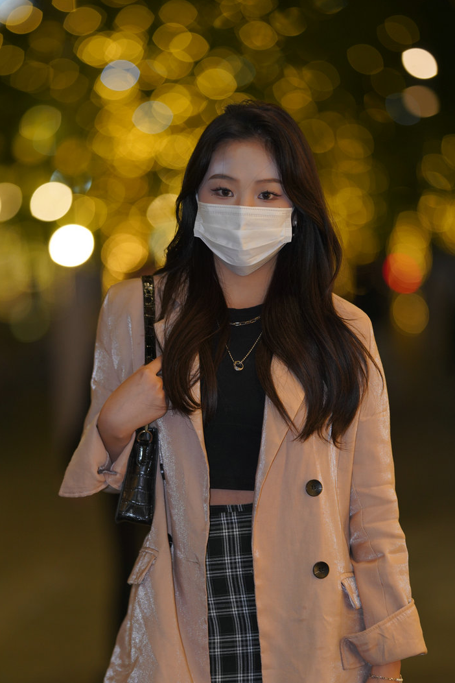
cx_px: 196
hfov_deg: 7.9
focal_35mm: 173
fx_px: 3280
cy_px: 409
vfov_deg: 11.9
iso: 800
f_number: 2
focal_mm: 135
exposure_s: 1/250
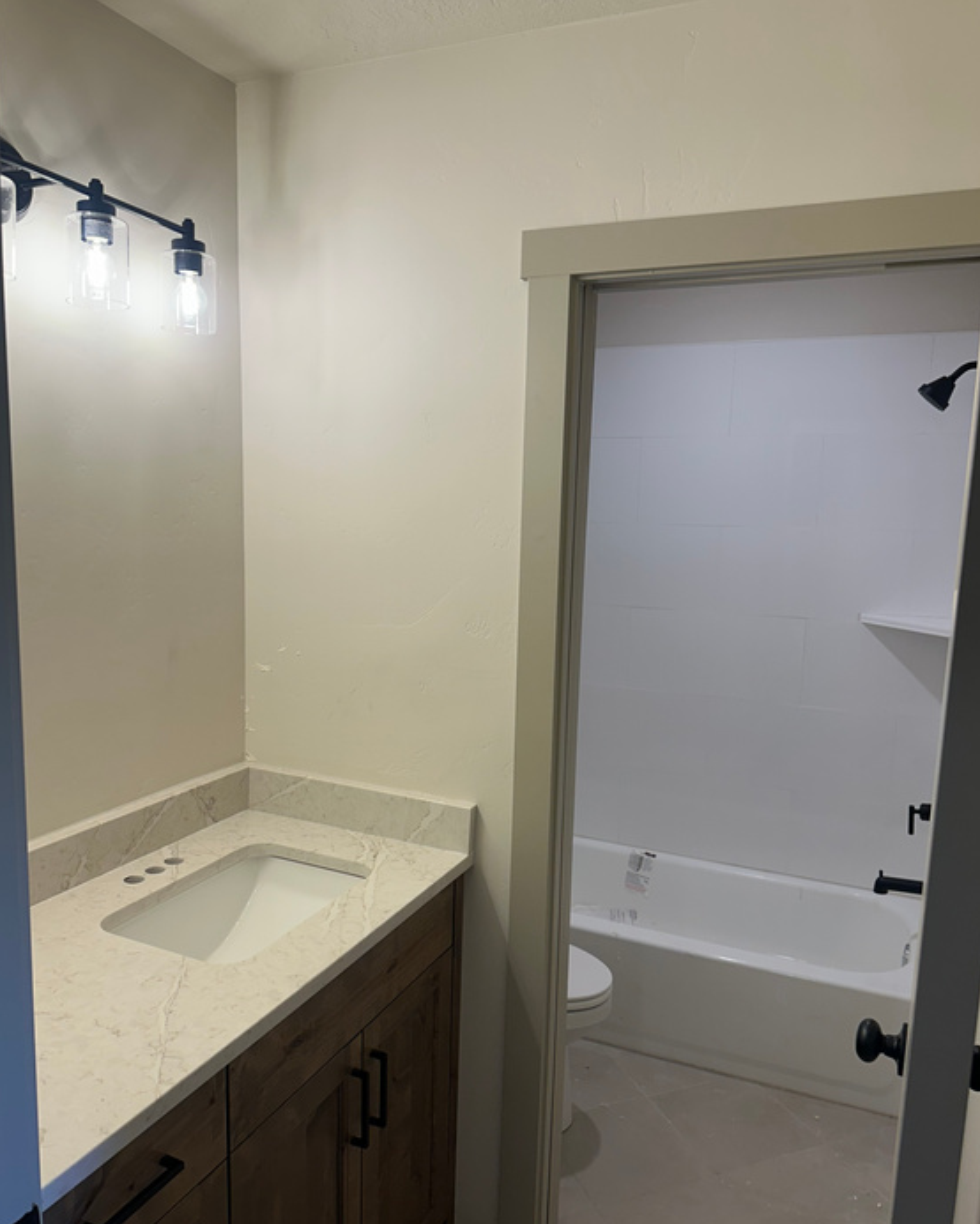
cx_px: 490
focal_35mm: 26
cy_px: 649
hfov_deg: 55.0
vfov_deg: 66.0
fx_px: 942
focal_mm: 6.86
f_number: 1.78
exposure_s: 1/120
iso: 50
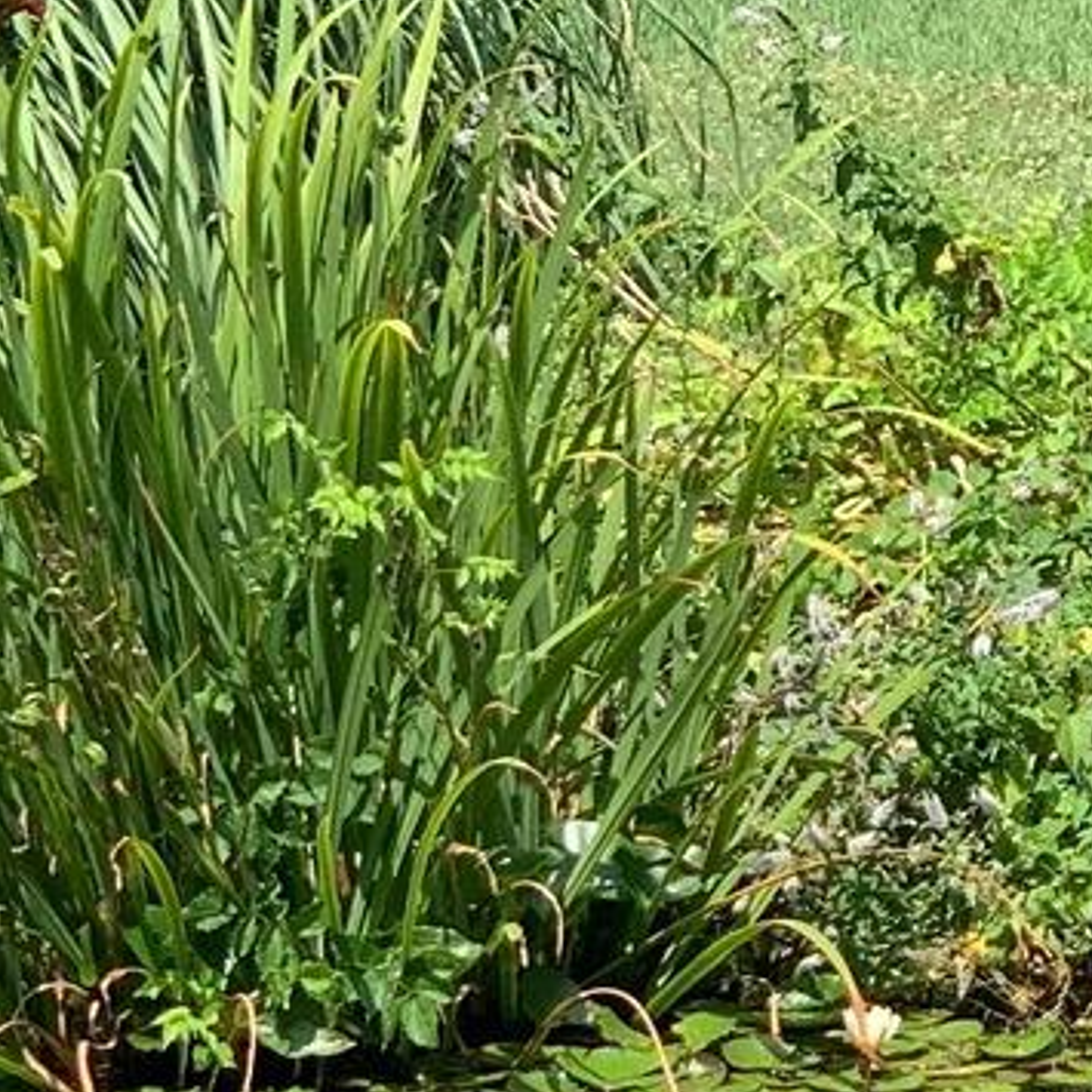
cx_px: 1077
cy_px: 163
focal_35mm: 265
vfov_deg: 6.6
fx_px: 9458
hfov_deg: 6.6
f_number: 2.4
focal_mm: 6
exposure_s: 1/436
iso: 16
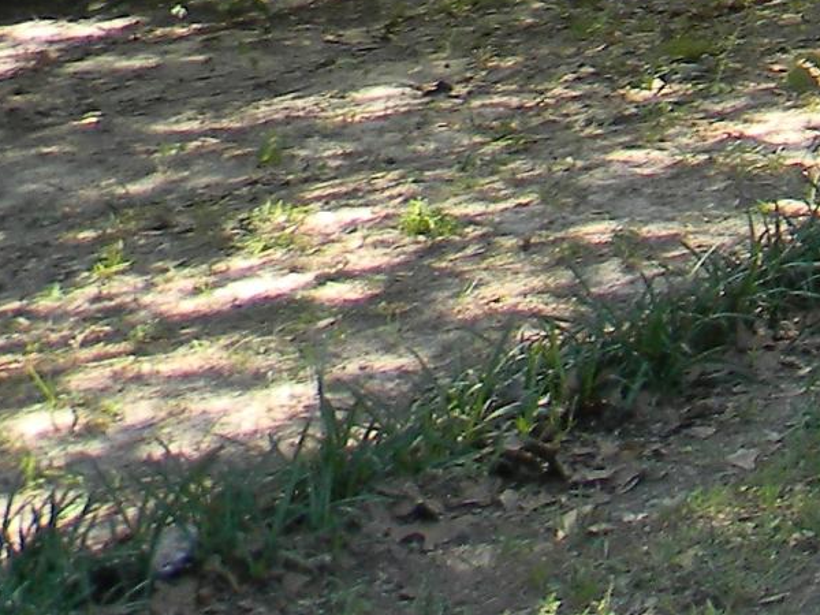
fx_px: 3316
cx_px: 2020
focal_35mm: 140
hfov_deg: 11.5
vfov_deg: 9.6
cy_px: -756
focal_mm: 5
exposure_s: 1/89.5
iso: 80
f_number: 3.5
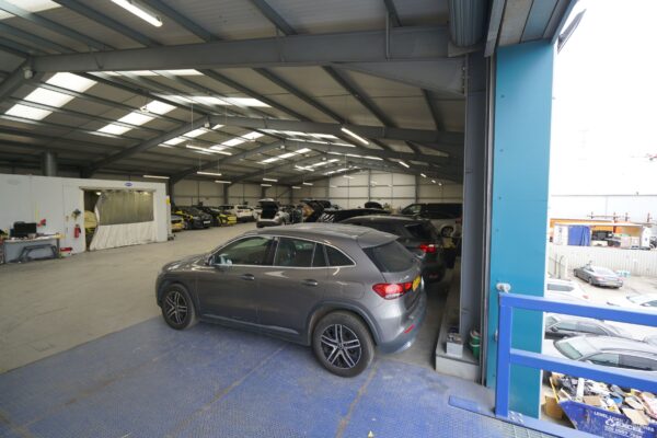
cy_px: 219
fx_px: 292
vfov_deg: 73.7
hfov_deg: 96.7
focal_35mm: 16
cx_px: 328
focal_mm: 16
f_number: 4
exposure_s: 1/160
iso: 250
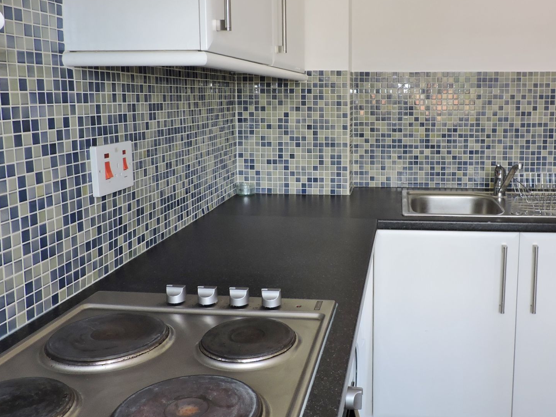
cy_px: 167
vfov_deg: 41.6
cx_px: 352
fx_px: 546
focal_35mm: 34
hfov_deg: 53.3
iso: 125
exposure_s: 1/40
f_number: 3
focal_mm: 4.3
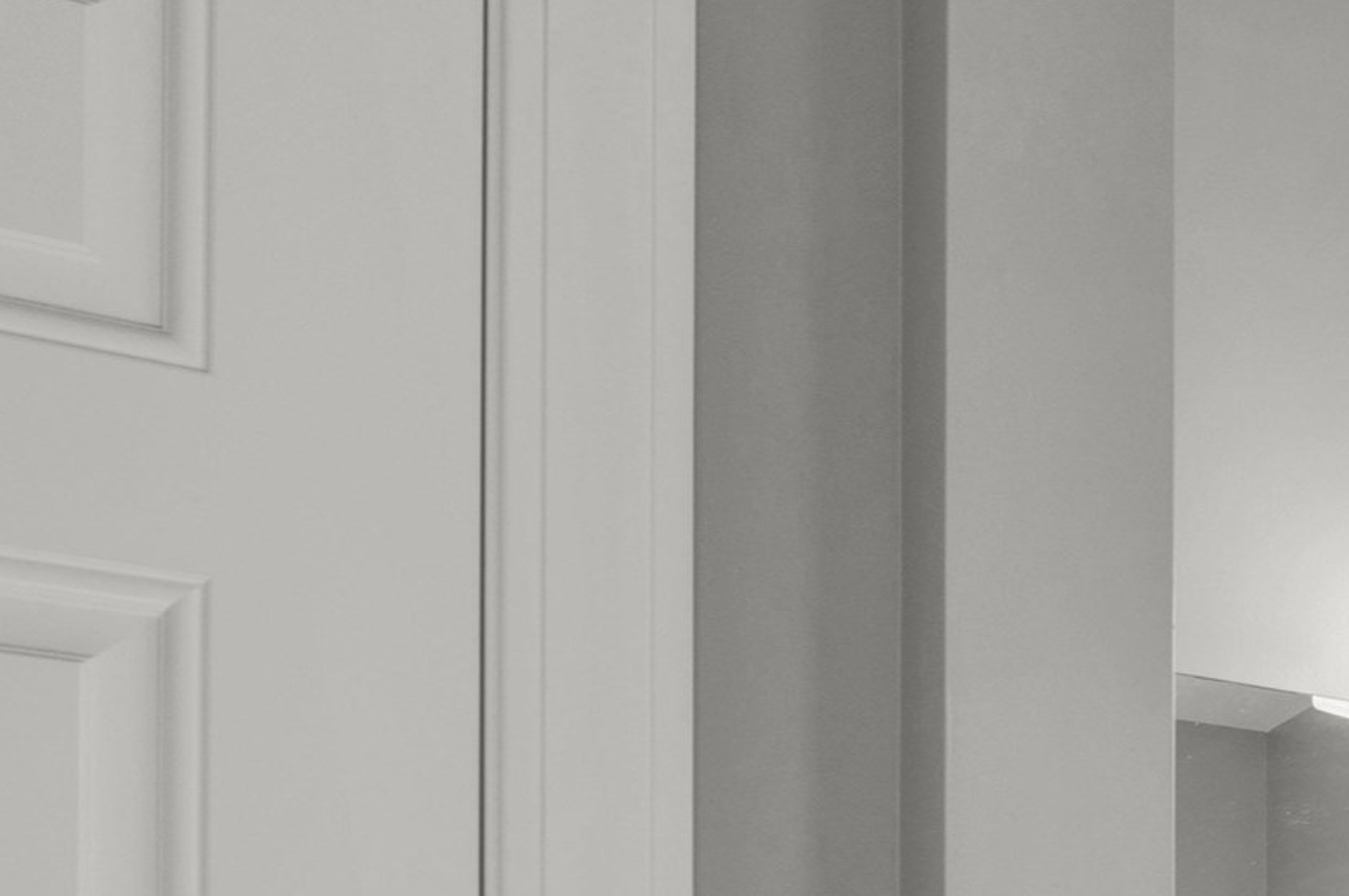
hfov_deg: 28.8
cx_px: 1769
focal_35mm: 56
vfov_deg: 21.1
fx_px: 2096
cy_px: 1275
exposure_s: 1/40
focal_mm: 15
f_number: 7.1
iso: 250
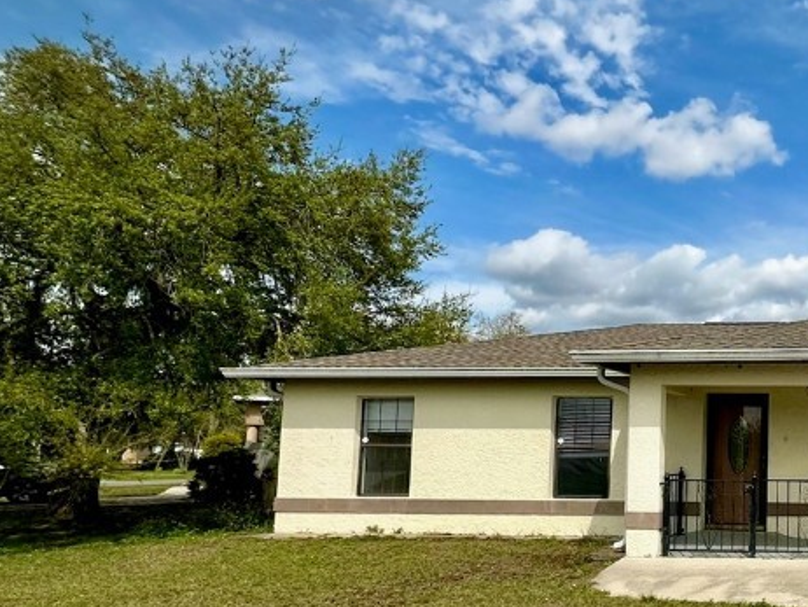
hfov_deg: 45.8
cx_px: 860
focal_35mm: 31
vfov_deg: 44.9
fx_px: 724
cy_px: 401
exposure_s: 1/2959
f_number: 2.2
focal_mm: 2.22
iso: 50
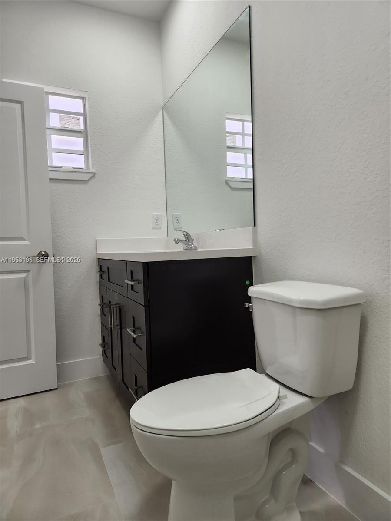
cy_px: 260
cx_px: 196
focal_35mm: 23
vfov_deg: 73.9
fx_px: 346
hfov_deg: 58.9
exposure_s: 1/180
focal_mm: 5.4
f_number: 1.8
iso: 100
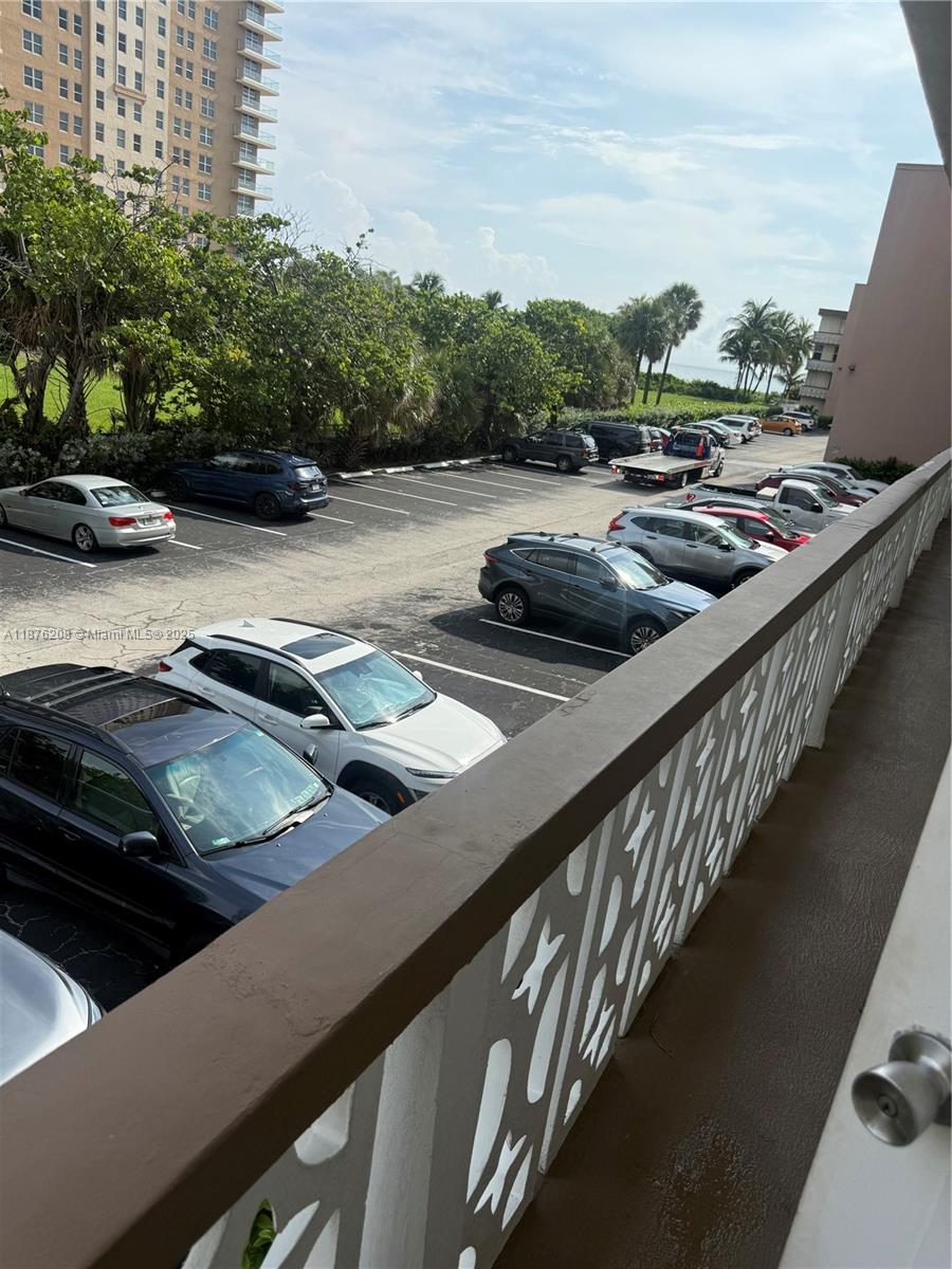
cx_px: 476
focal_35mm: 24
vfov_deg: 71.6
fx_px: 880
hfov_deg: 56.8
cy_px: 634
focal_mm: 6.76
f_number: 1.78
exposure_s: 1/5319
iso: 80
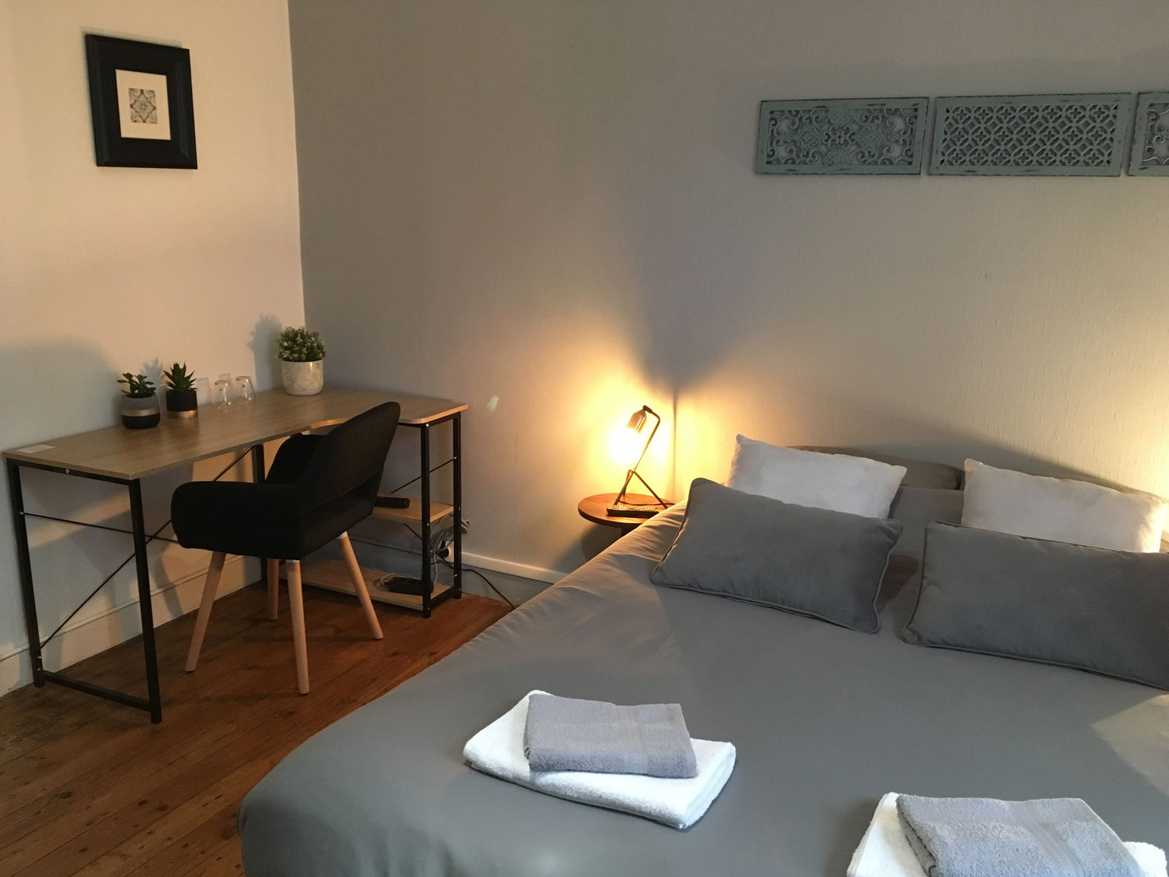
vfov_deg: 46.8
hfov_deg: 60.0
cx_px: 577
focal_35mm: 30
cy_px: 453
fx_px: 1013
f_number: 2.2
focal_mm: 4.15
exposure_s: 1/25
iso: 200
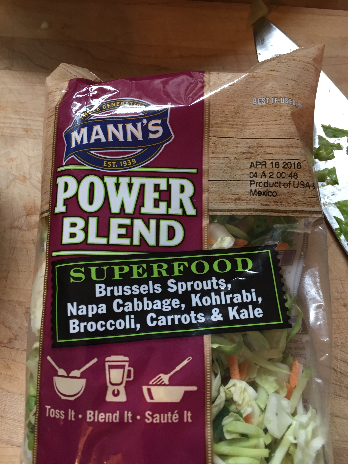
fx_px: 389
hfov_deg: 48.2
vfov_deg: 61.7
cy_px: 232
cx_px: 174
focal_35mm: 29
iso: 80
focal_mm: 4.15
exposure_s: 1/30
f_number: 2.2
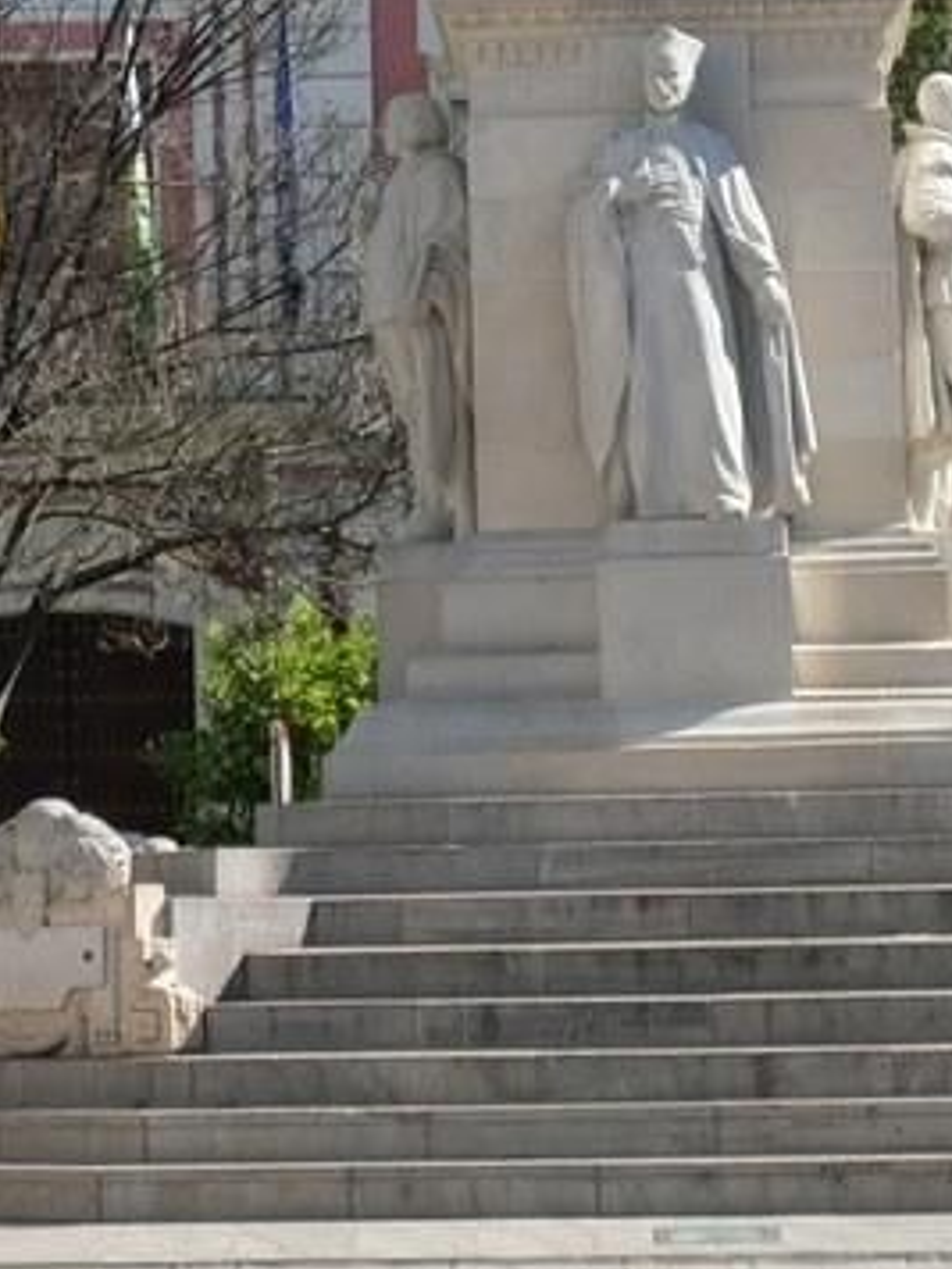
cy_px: -233
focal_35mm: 173
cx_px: -150
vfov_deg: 11.2
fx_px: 6344
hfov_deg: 8.5
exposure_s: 1/250
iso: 200
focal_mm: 21.4
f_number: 8
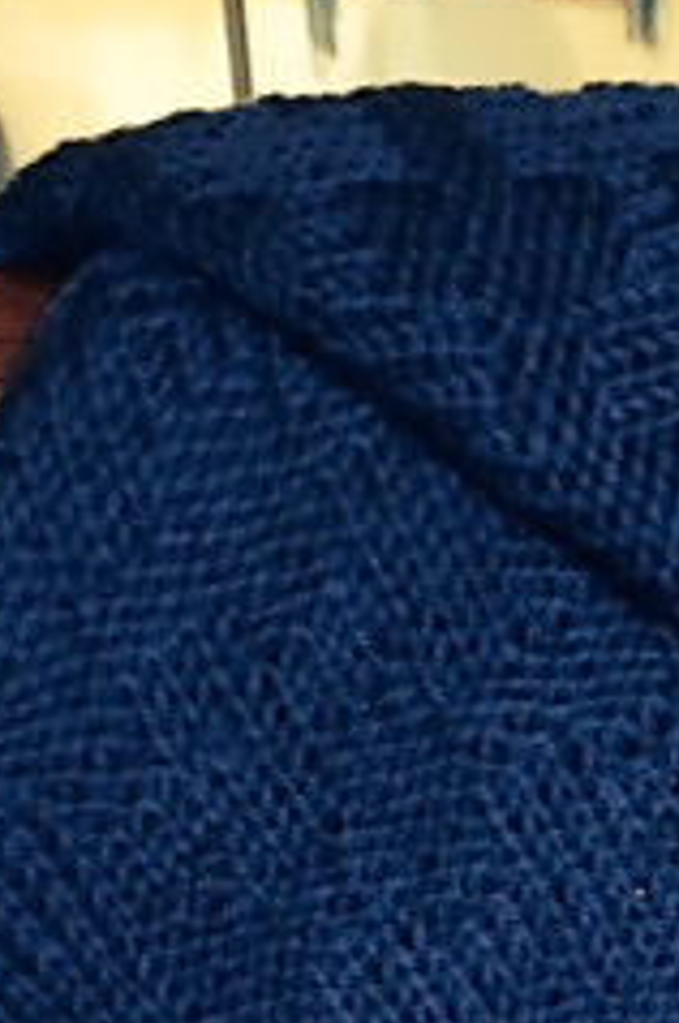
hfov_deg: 15.9
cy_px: 1075
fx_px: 2383
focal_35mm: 84
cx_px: 692
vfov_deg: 23.0
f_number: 2.2
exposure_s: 1/15
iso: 320
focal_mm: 4.12
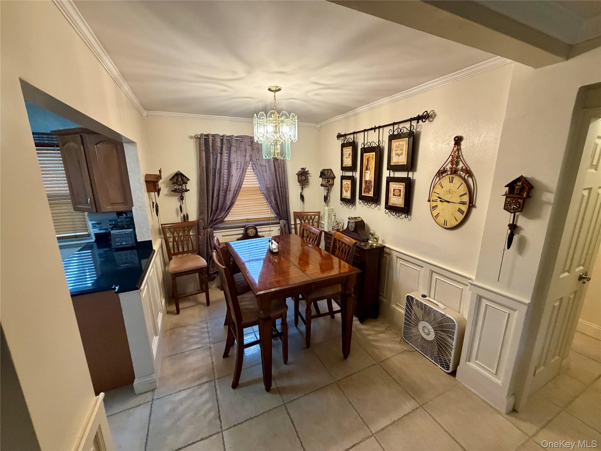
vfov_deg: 85.7
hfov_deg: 102.1
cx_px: 300
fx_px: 243
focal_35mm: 14
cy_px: 226
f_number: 2.2
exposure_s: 1/60
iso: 400
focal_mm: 2.22
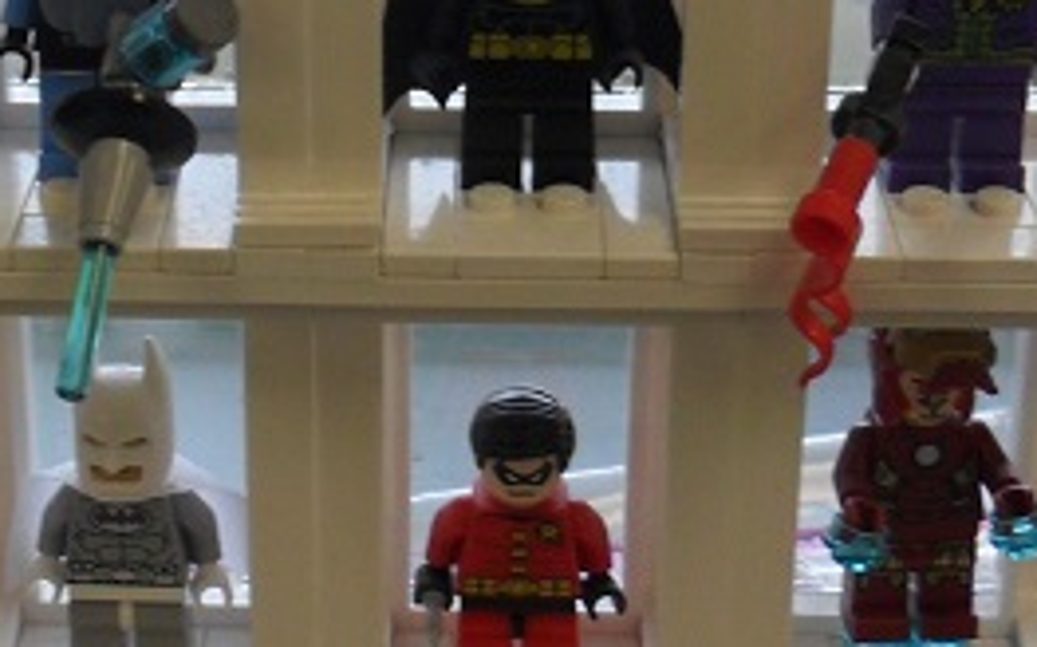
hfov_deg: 23.8
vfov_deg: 14.8
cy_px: 55
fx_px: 2457
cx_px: 382
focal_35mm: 87
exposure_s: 1/45
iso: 100
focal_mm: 4.9
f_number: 3.5
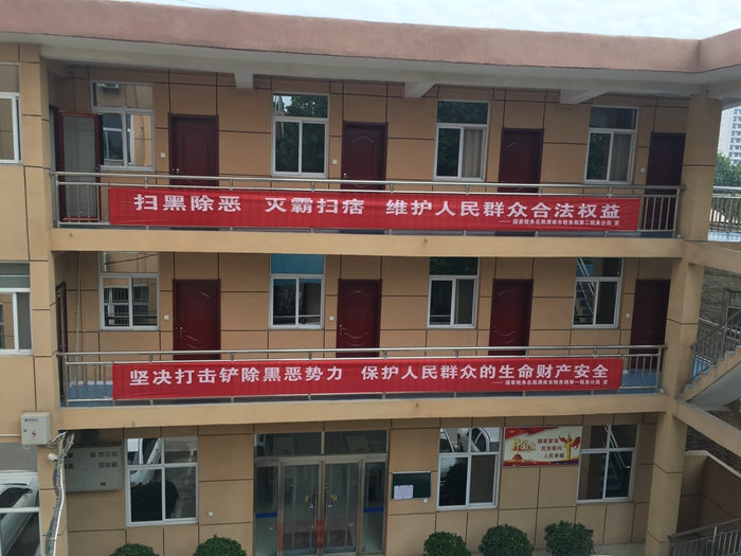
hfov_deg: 61.7
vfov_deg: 48.2
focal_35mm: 29
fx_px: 621
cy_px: 278
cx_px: 370
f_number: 2.2
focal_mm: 4.15
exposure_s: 1/371
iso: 25
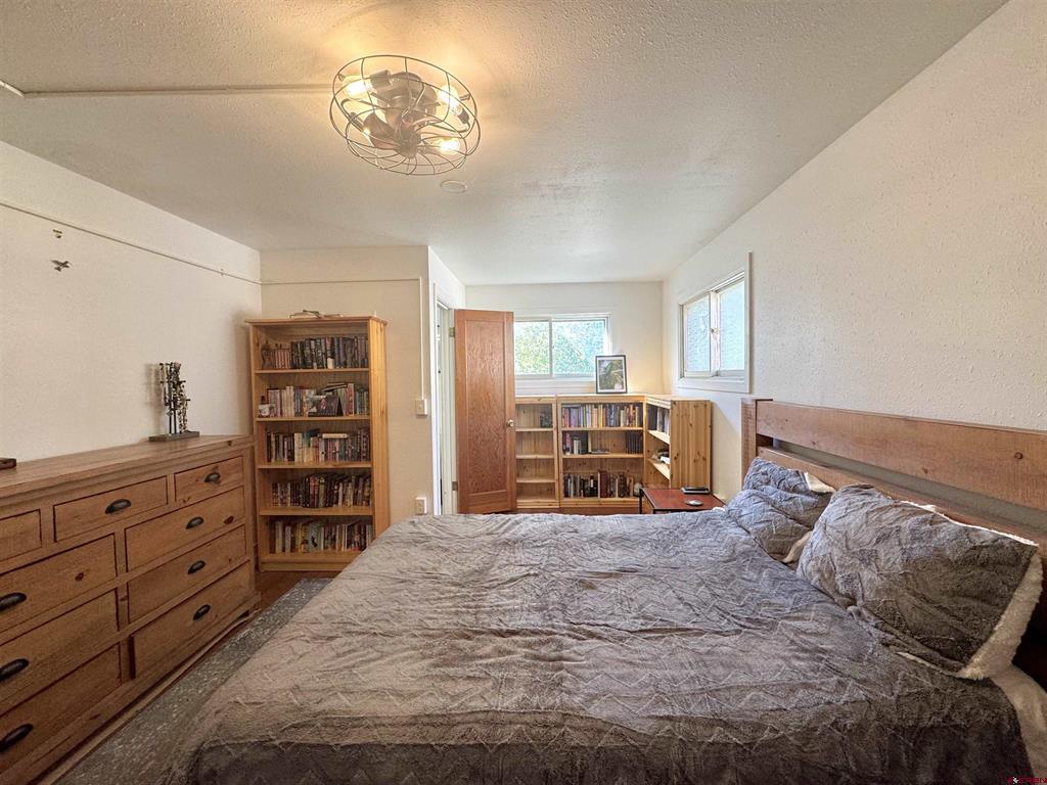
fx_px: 423
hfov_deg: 102.1
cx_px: 524
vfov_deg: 85.7
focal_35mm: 14
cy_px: 392
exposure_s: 1/99
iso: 160
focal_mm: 2.22
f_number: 2.2
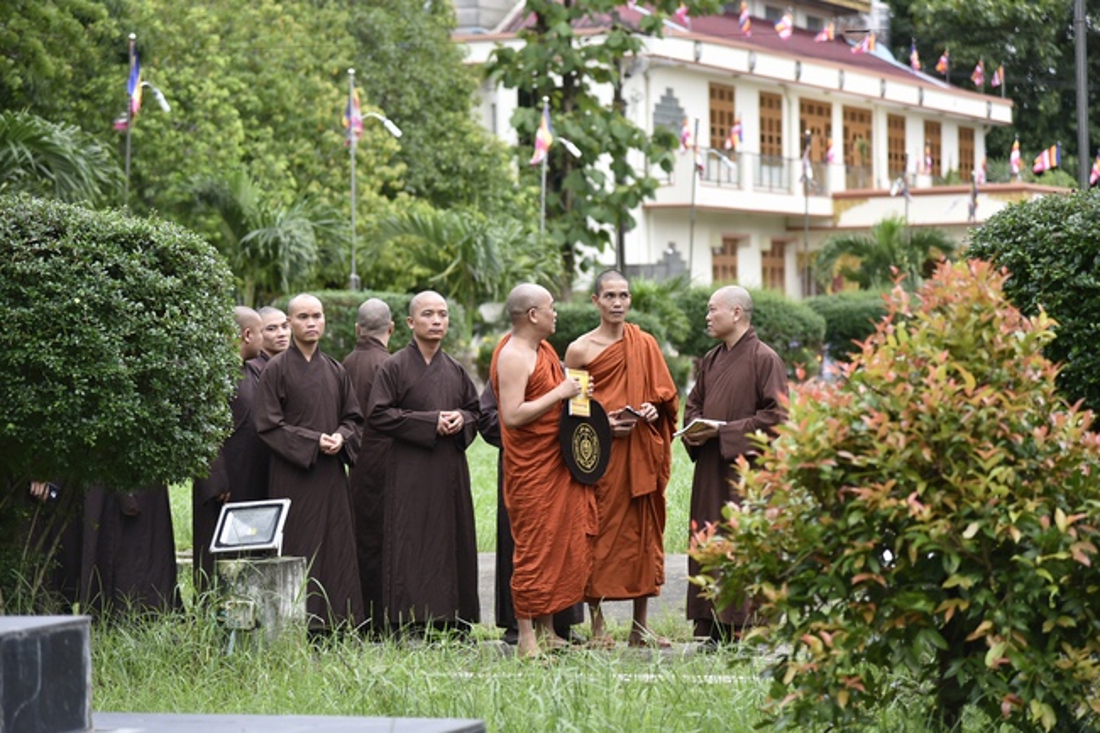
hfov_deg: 17.1
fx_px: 3666
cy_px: 366
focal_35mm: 120
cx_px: 550
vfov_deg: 11.4
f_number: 4
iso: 320
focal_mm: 120
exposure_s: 1/250
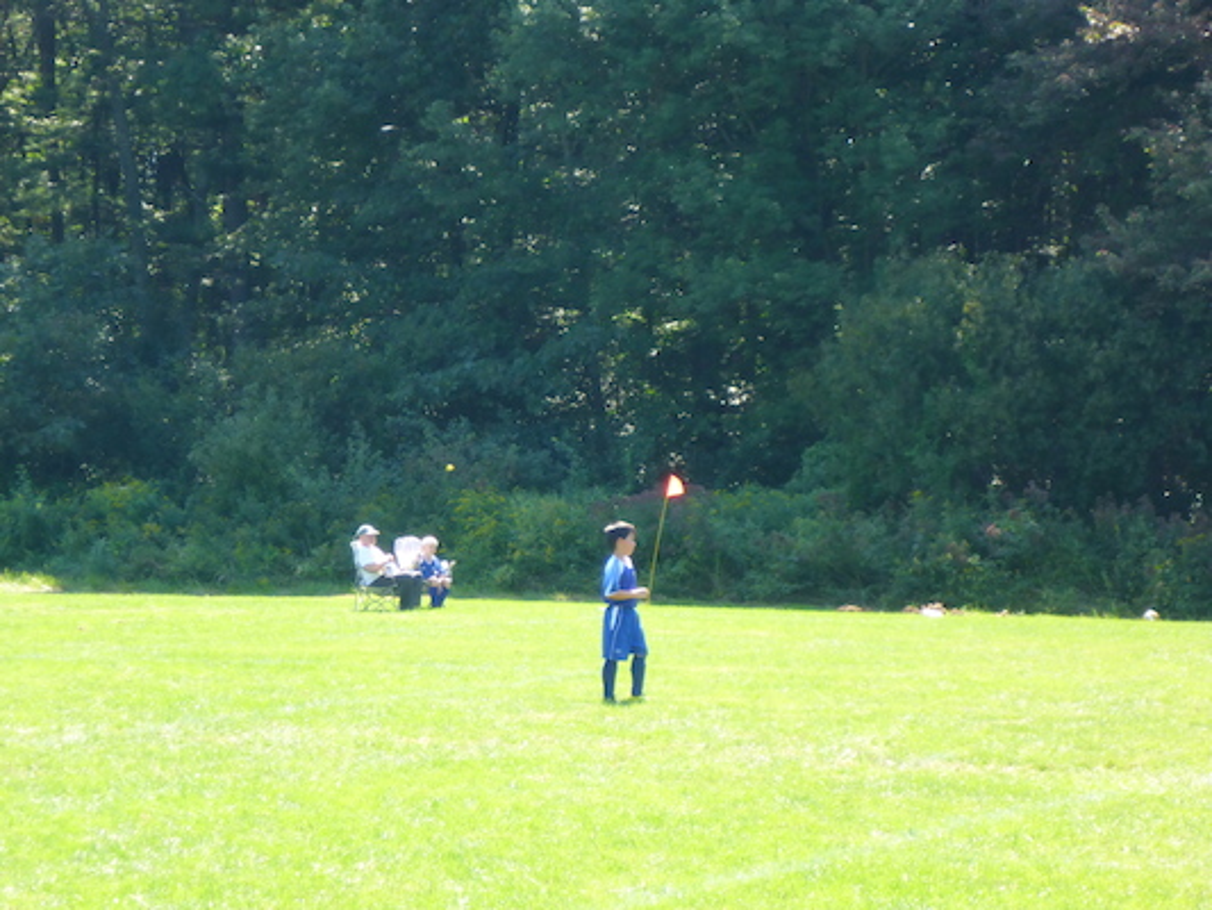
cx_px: 606
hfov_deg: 15.4
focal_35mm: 128
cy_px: 455
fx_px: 4483
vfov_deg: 11.6
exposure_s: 1/125
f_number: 5.9
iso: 250
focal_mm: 22.8
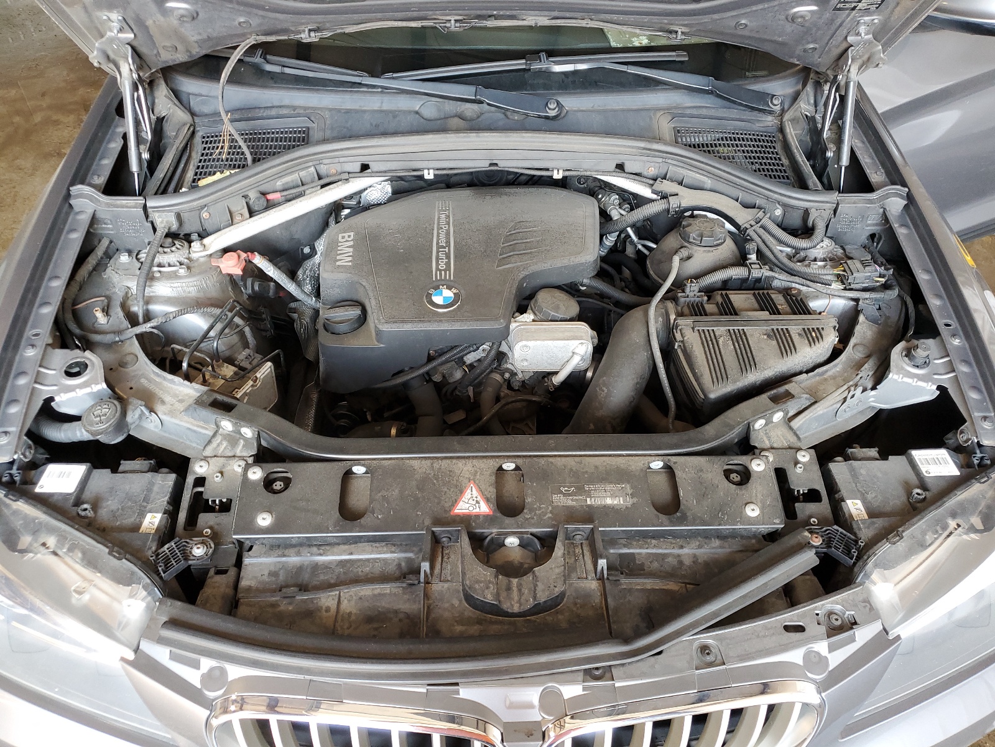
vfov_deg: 53.1
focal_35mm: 26
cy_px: 374
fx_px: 747
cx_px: 498
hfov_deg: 67.3
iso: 118
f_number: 1.5
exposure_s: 1/60.2
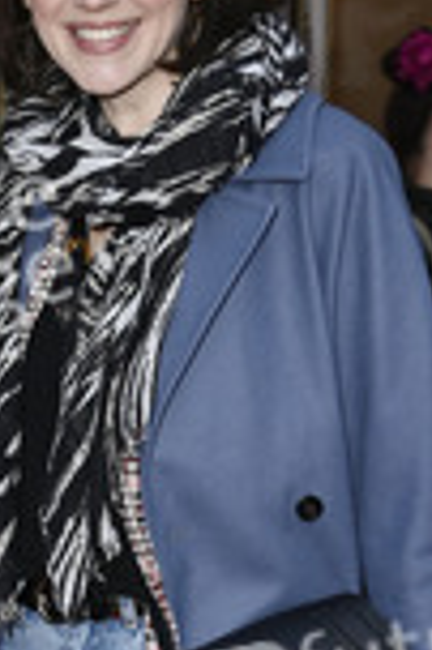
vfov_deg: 16.2
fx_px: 2273
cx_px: -21
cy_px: 492
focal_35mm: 126
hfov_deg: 10.7
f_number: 5.6
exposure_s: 1/250
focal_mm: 48
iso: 800
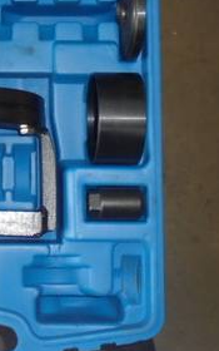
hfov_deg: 16.5
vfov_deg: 27.1
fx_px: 726
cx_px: -41
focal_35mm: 76
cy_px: 135
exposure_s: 1/30
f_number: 3.5
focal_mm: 4.6
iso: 200
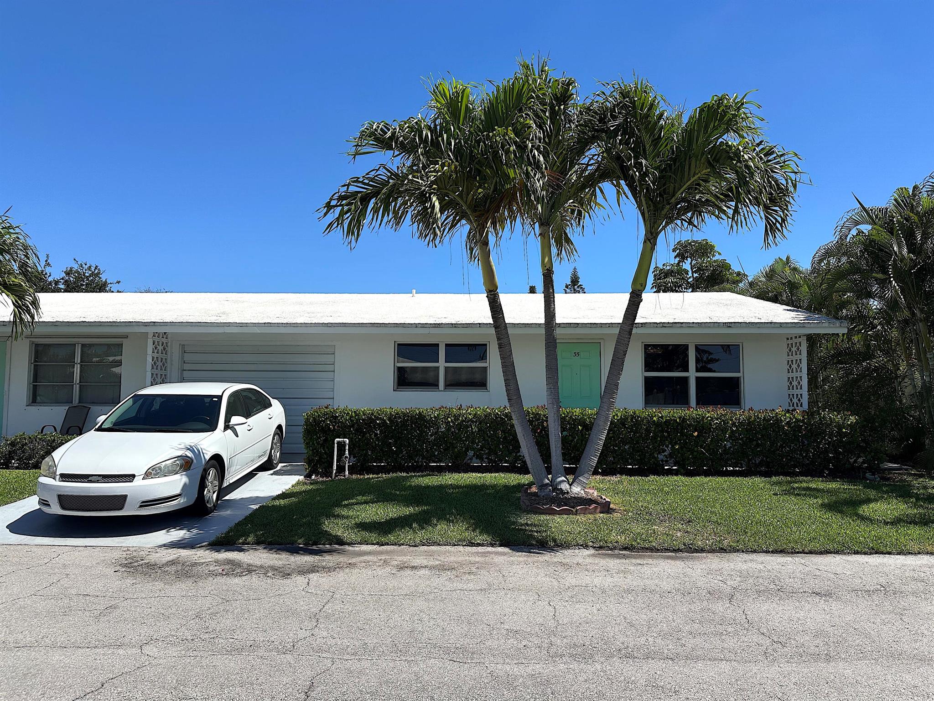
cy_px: 350
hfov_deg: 71.6
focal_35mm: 24
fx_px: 648
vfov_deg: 56.8
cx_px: 467
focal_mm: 6.86
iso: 80
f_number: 1.78
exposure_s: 1/5848
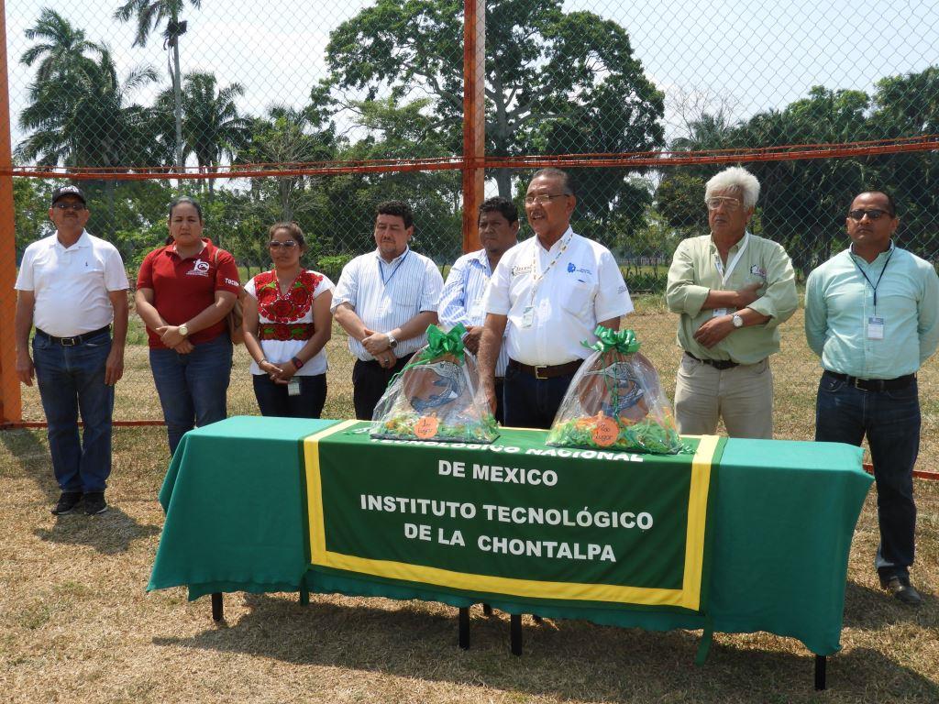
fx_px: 949
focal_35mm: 35
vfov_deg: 40.7
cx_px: 470
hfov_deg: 52.6
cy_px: 352
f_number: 3.8
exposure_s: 1/1000
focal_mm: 6.3
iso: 100
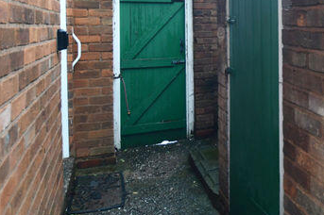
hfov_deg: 49.9
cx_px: 277
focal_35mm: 35
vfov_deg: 35.7
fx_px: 315
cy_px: 25
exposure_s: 1/250
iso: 560
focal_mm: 10
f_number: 3.5
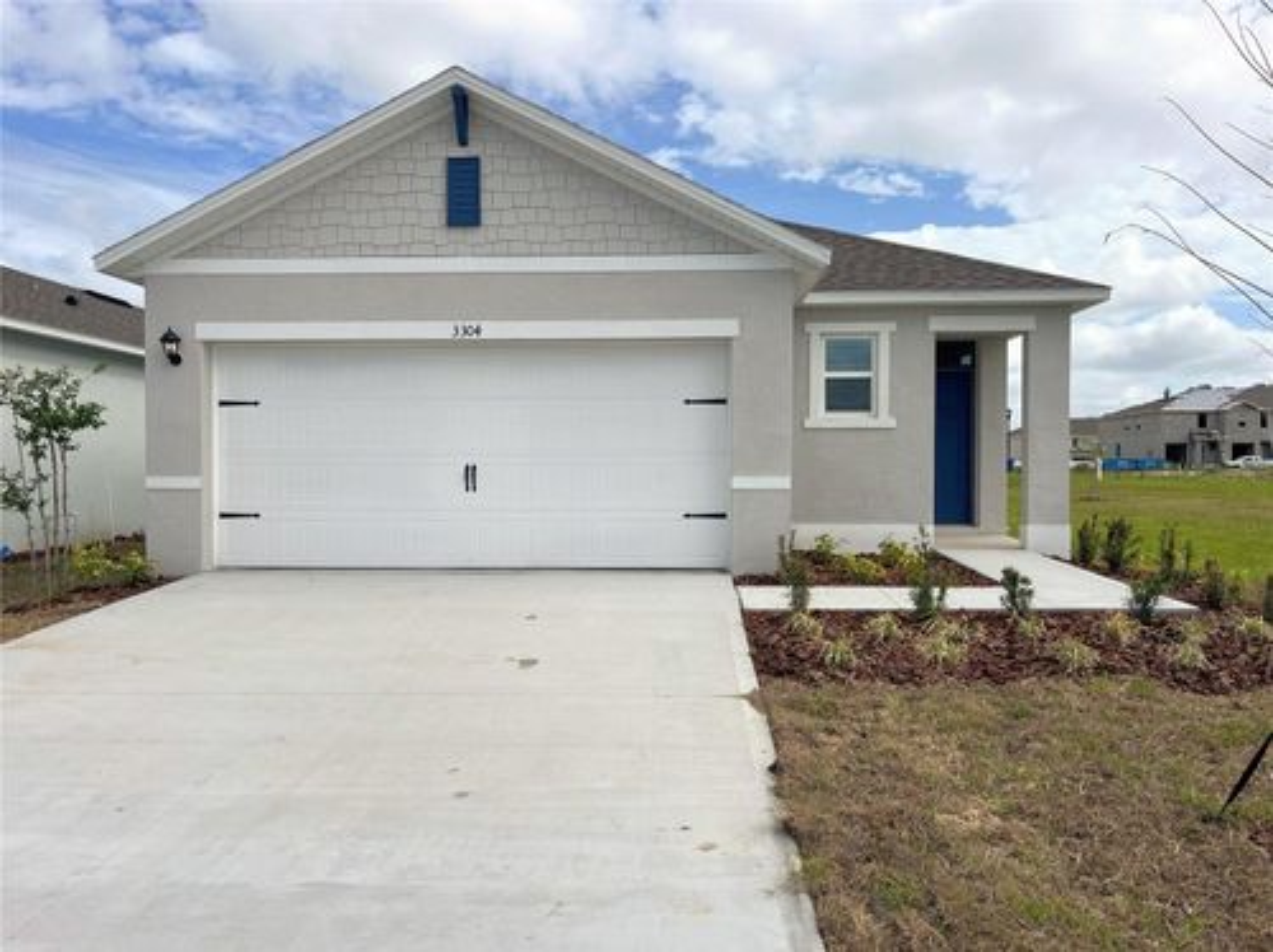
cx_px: 636
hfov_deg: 67.4
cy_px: 476
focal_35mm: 26
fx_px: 955
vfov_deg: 53.0
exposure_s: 1/6494
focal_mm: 5.1
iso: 50
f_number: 1.6
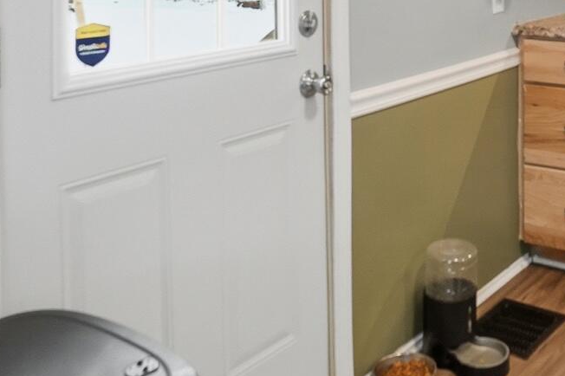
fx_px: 722
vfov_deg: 25.8
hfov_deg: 38.7
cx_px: 542
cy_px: -89
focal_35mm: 46
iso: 125
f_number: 5.6
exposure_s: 1/200
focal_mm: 10
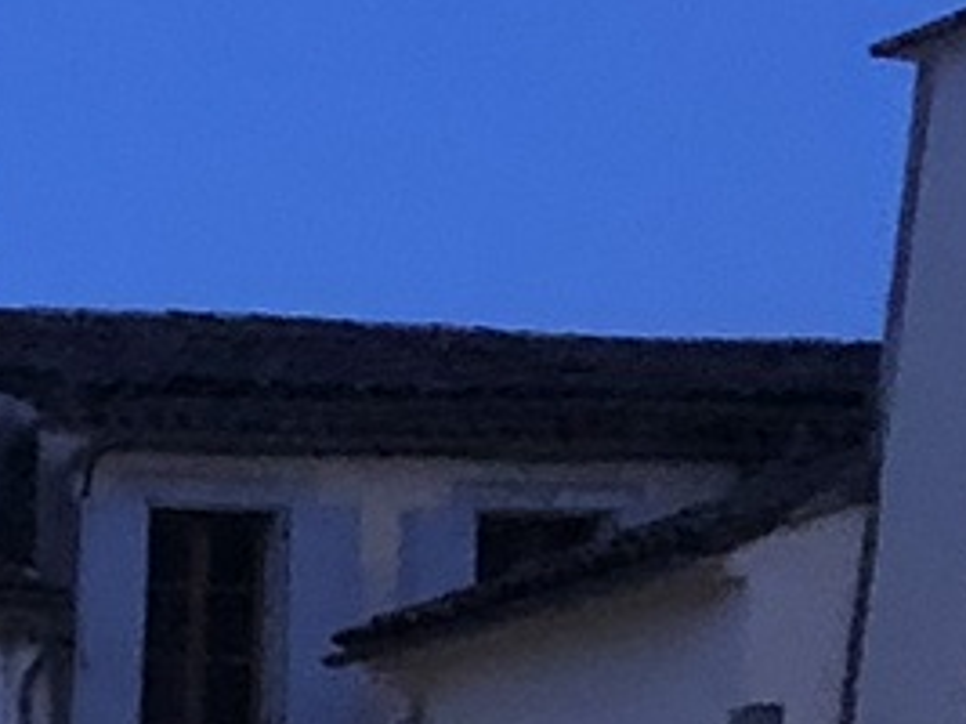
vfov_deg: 6.5
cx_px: -1994
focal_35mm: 215
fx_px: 5997
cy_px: 1785
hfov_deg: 7.9
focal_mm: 4
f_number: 1.8
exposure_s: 1/8
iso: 100
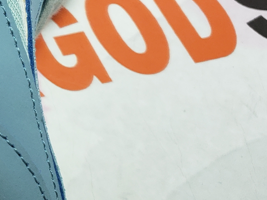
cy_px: -39
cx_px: -194
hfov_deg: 16.8
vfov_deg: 14.3
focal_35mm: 100
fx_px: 771
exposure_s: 1/525
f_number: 1.5
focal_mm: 4.3
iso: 50
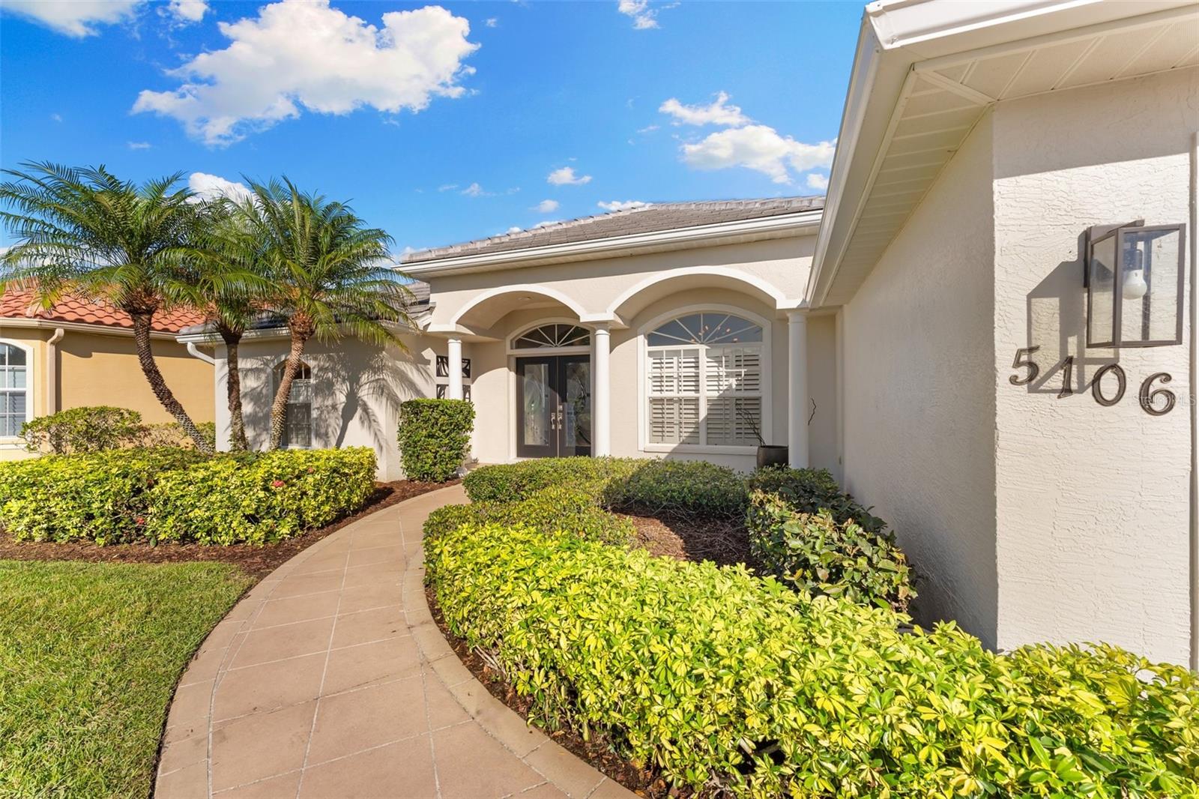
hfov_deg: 104.3
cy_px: 400
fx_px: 466
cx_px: 600
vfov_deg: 81.2
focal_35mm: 14
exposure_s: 1/2000
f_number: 6.3
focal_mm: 14
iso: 400
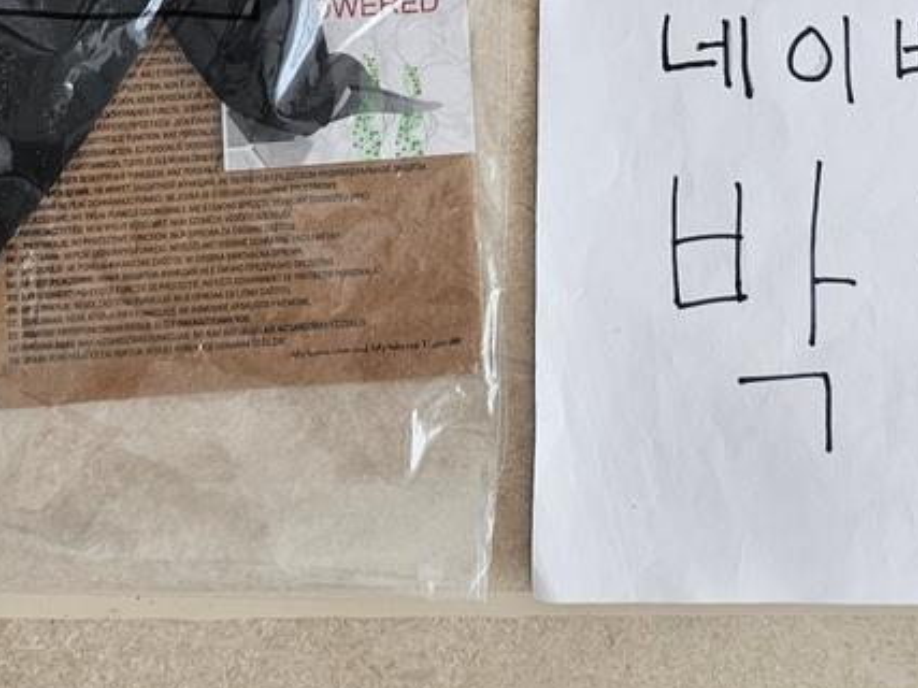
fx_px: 1829
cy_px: -176
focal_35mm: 69
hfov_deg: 28.1
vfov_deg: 19.8
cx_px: 535
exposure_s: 1/120
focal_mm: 6.3
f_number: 1.7
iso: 50
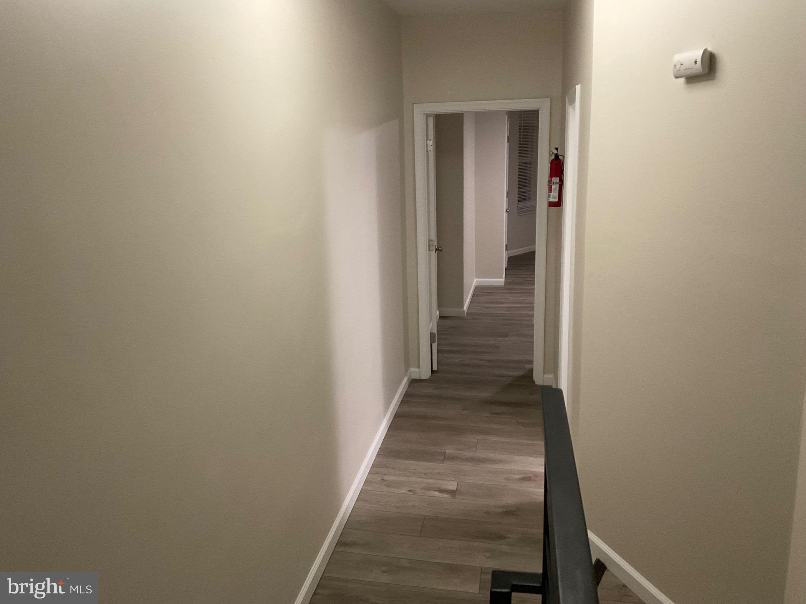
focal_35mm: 29
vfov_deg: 48.2
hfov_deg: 61.7
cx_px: 403
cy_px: 302
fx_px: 675
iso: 250
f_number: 1.8
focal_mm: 3
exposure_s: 1/40
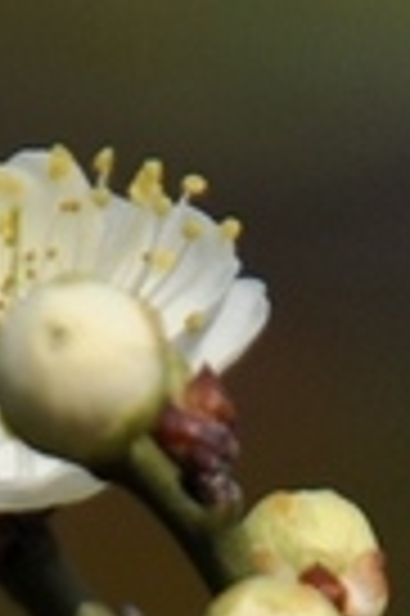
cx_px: 360
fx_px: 12644
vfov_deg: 2.8
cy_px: 1322
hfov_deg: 1.9
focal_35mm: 738
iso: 200
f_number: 5.6
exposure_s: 1/2000
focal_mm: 105
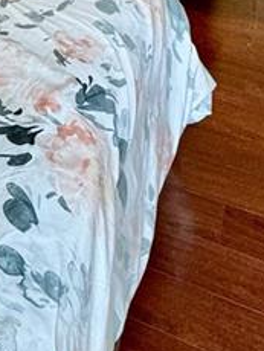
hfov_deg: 18.3
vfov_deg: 20.9
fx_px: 741
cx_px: -116
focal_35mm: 73
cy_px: -227
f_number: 2.2
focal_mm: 2.22
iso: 200
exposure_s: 1/120
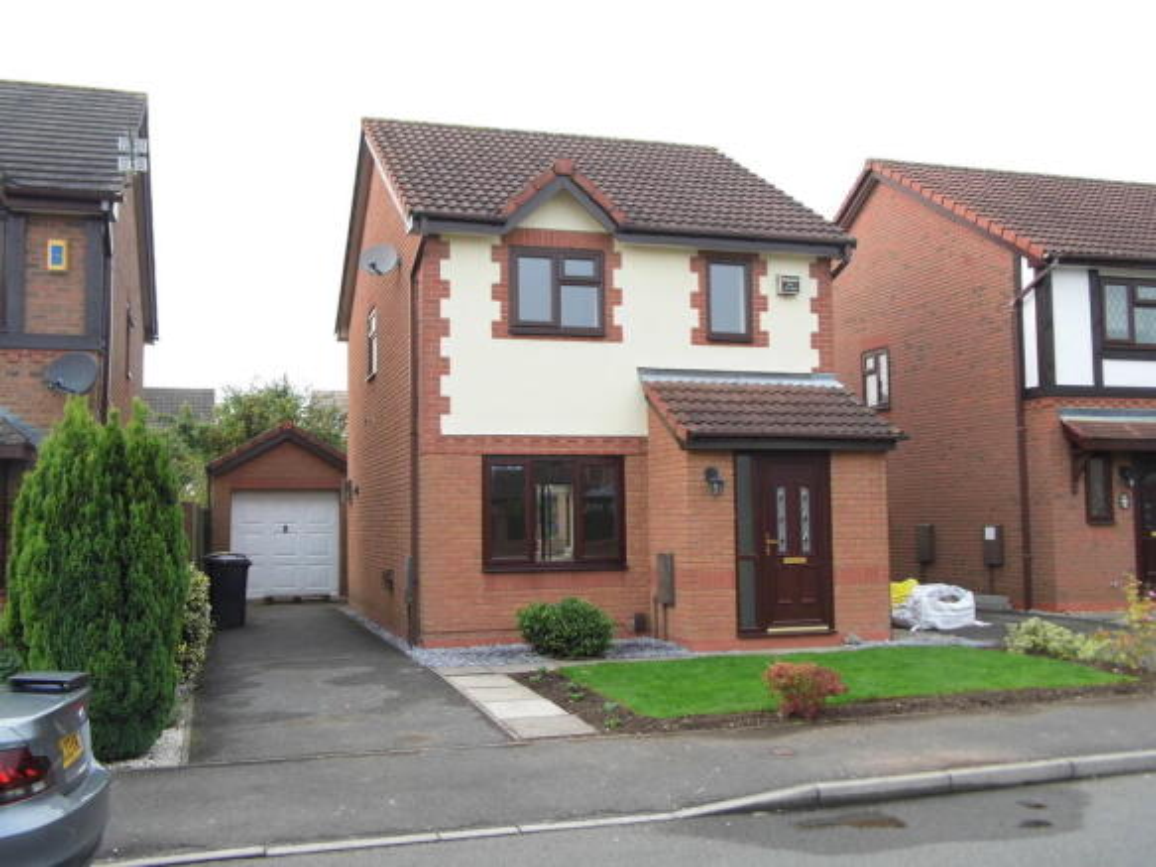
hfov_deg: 54.0
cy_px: 434
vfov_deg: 41.8
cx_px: 578
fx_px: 1135
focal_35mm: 34
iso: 100
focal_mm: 6.1
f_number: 3.3
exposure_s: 1/200
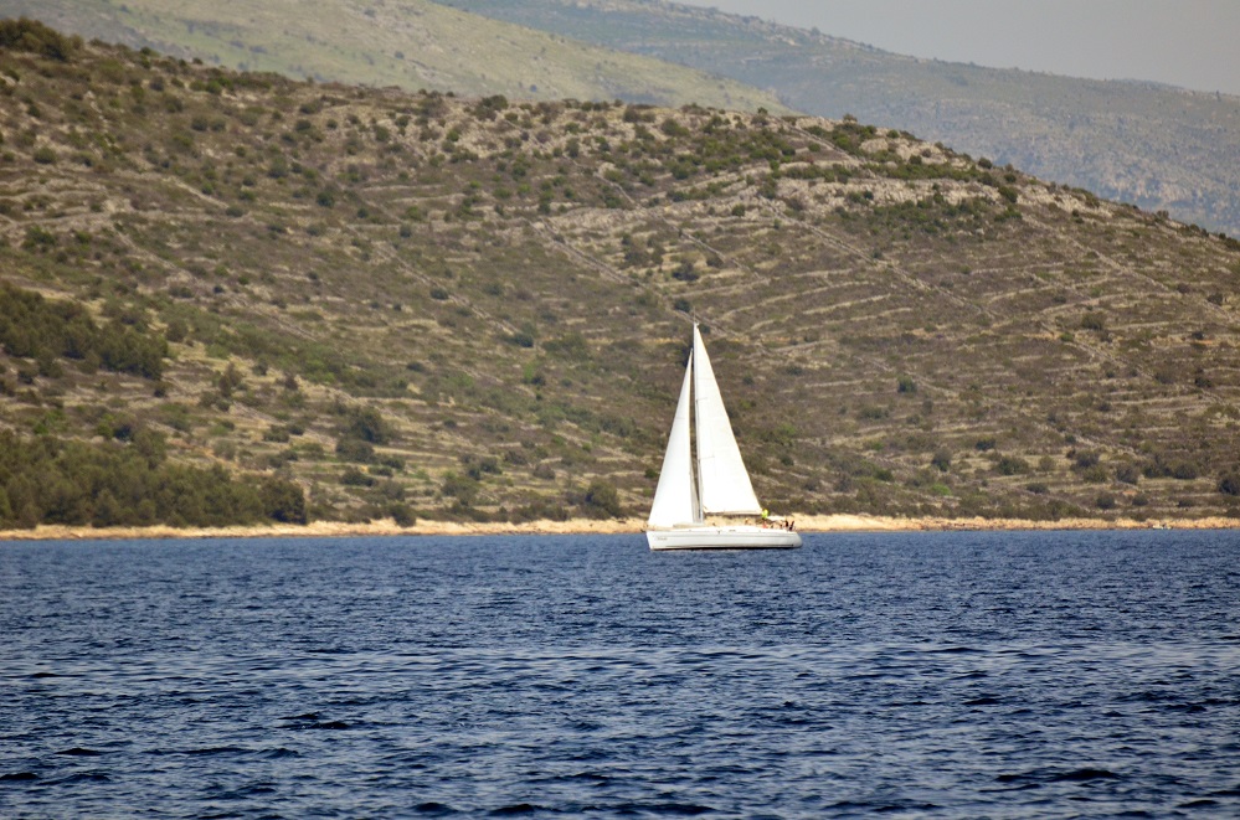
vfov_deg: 3.0
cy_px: 410
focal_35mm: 450
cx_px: 620
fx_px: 15463
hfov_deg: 4.6
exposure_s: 1/3200
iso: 800
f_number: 5.6
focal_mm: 300
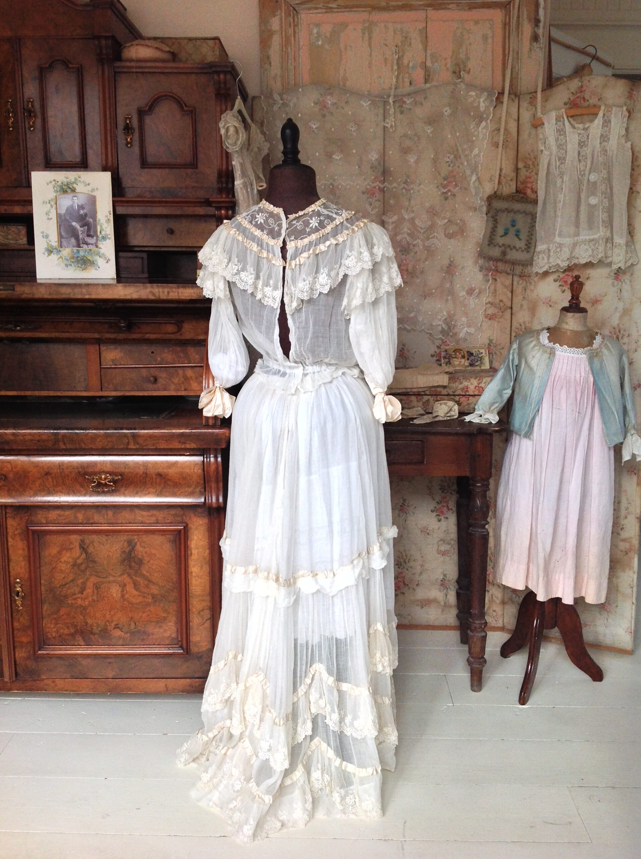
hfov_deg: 40.6
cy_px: 430
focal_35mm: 35
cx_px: 320
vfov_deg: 52.7
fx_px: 866
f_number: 2.4
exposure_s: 1/120
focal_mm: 4.28
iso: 80
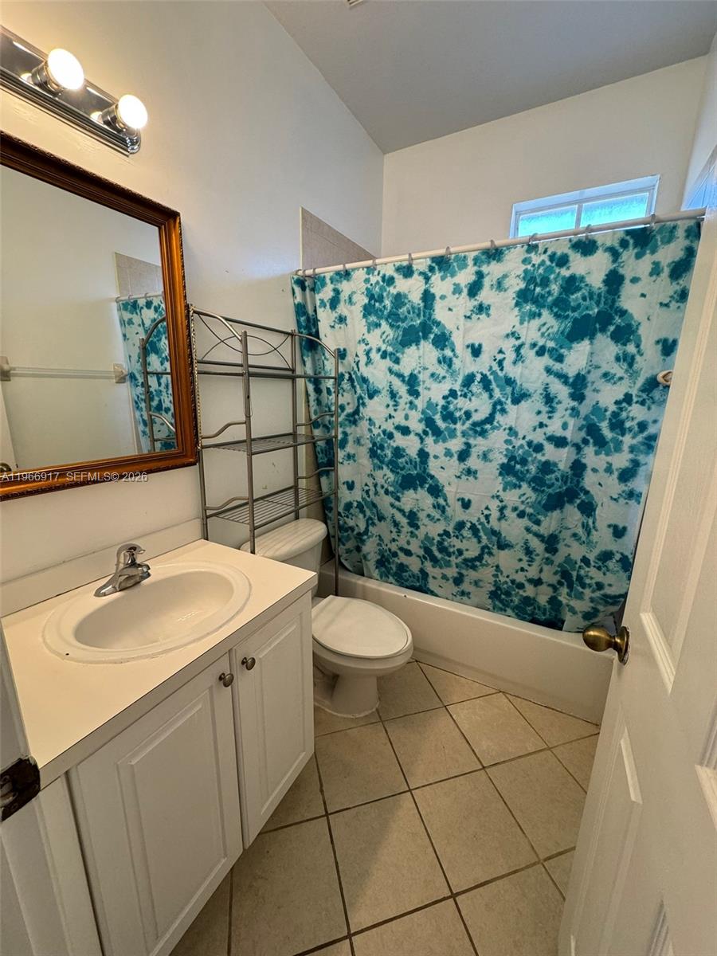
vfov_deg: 102.1
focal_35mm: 14
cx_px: 358
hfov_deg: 85.7
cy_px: 478
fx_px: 387
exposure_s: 1/120
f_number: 2.2
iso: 160
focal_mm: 2.22
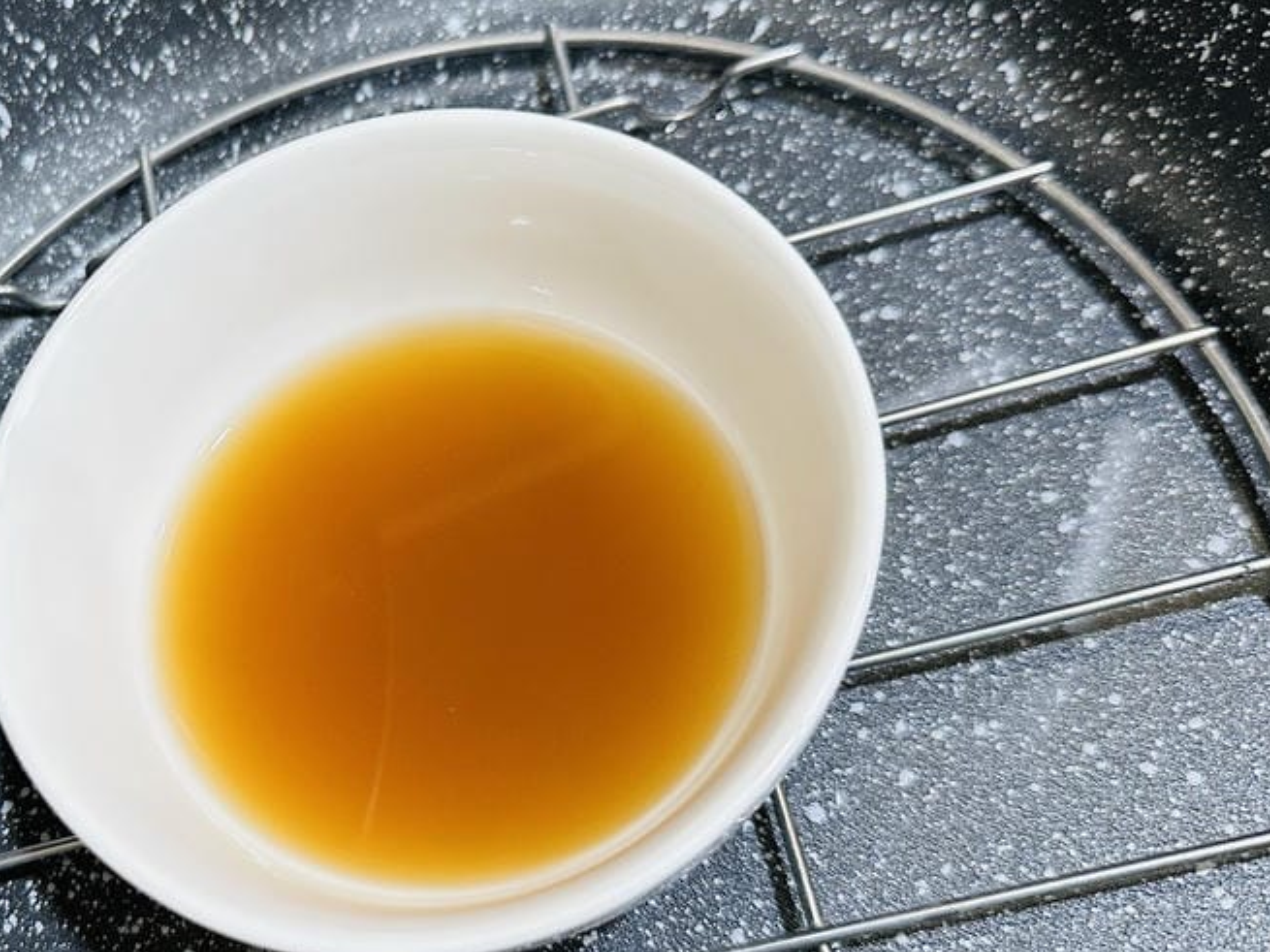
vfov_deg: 32.9
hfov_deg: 41.3
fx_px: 1614
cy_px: 465
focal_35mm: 44
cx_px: 273
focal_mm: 6.86
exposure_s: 1/60
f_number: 1.78
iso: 250
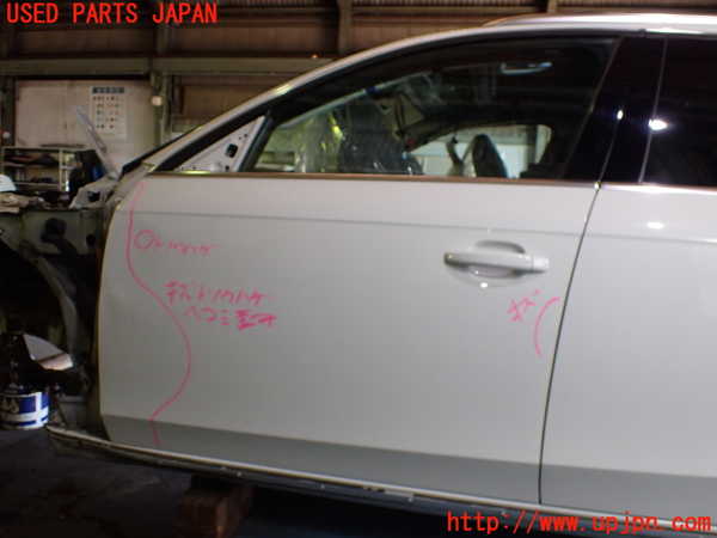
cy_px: 269
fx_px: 621
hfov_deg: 60.0
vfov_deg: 46.8
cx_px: 358
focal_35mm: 30
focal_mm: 5.4
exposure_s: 1/125
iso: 320
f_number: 2.3
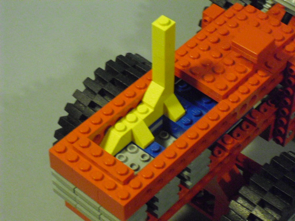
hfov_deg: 18.4
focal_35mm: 107
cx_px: 148
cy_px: 110
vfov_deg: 13.8
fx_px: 912
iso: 800
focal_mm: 18.9
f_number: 5.6
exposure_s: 1/25
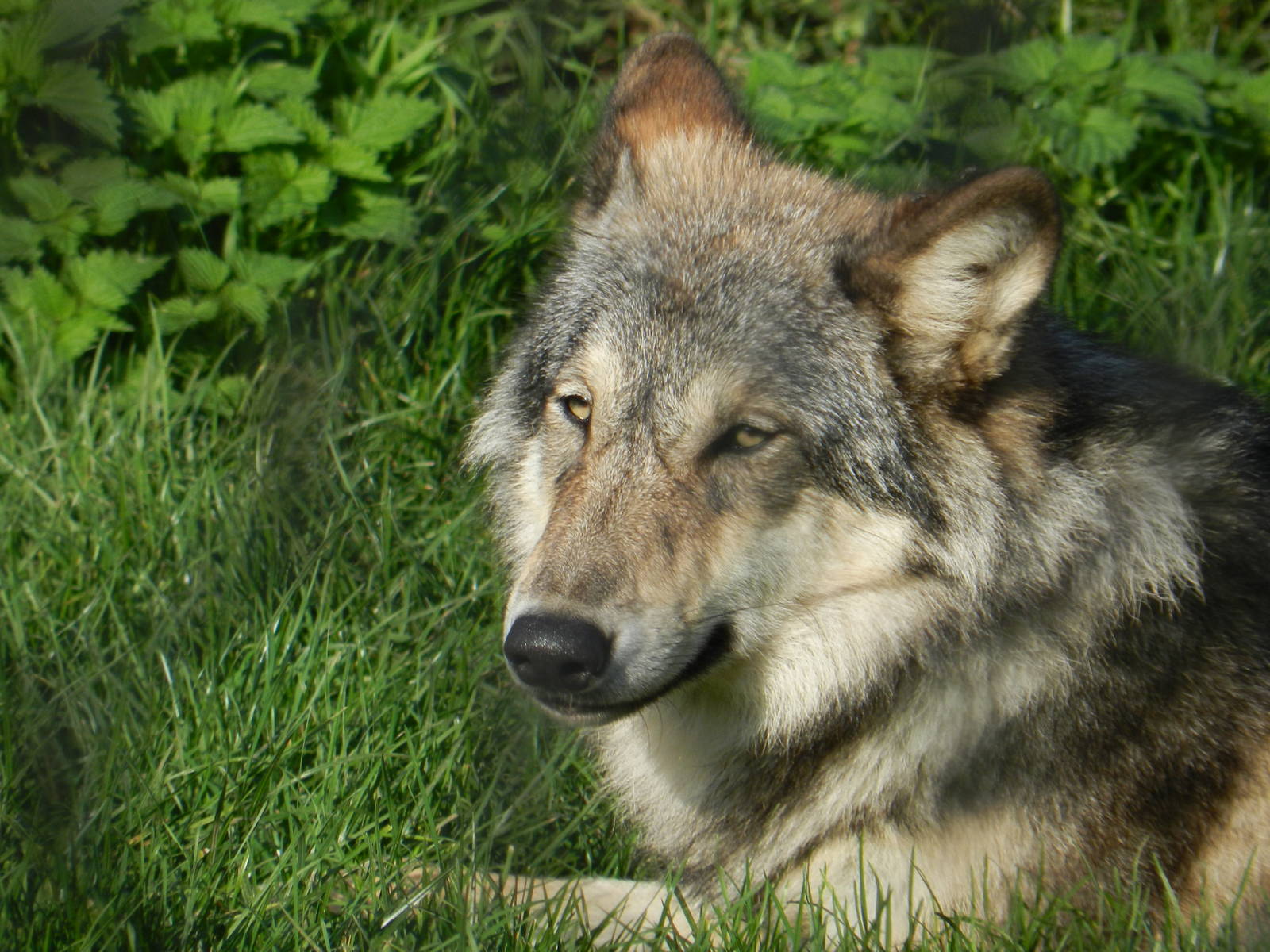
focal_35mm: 810
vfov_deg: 1.8
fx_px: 29717
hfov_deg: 2.4
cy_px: 476
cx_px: 635
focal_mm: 144
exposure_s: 1/400
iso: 160
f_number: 5.7
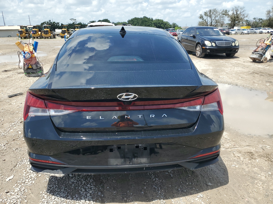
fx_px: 205
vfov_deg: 53.1
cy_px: 102
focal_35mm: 26
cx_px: 136
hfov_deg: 67.3
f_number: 1.5
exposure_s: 1/2500
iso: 50
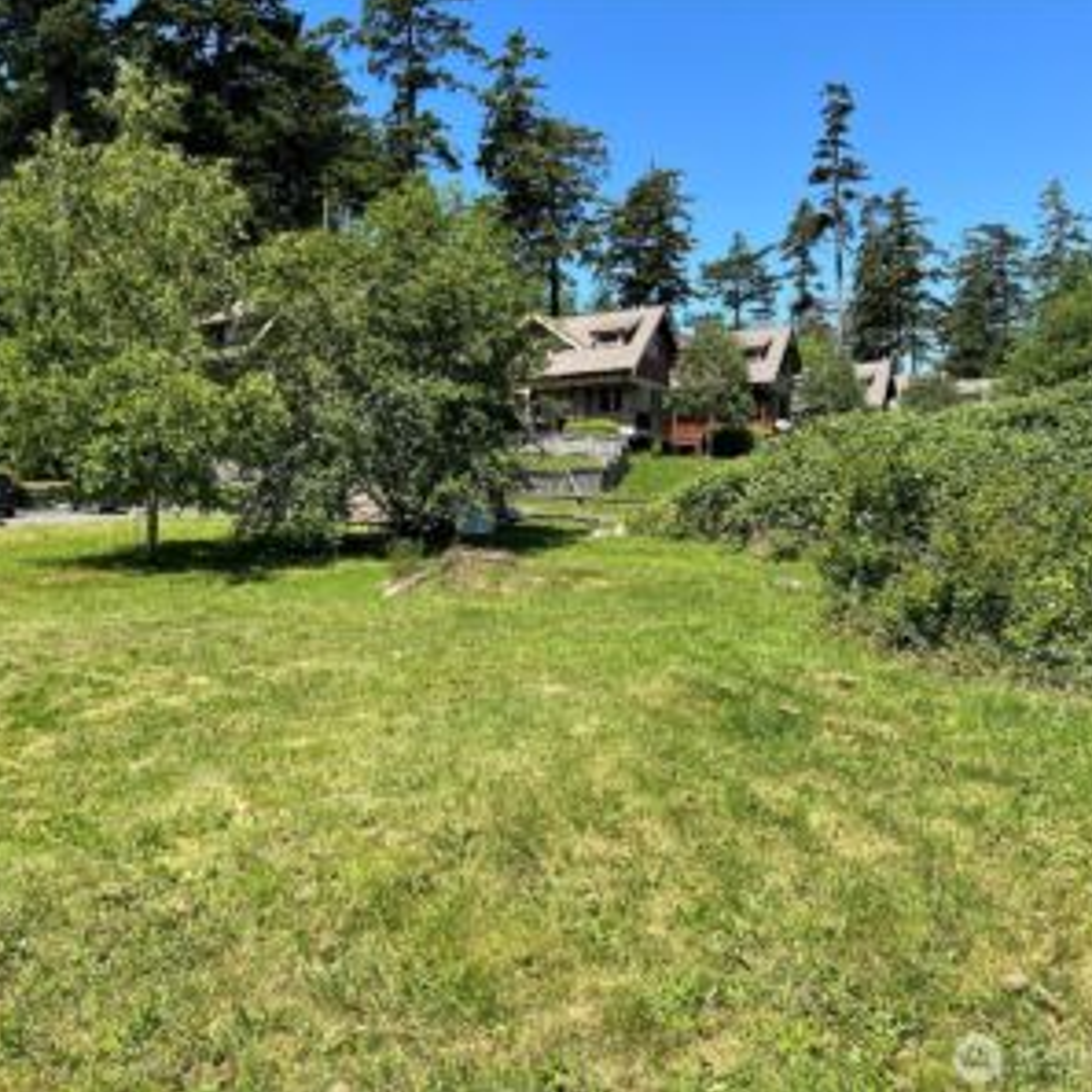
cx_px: 456
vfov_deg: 52.5
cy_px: 544
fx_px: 1106
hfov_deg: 52.3
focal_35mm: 31
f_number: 1.5
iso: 50
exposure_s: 1/2299
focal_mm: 5.7
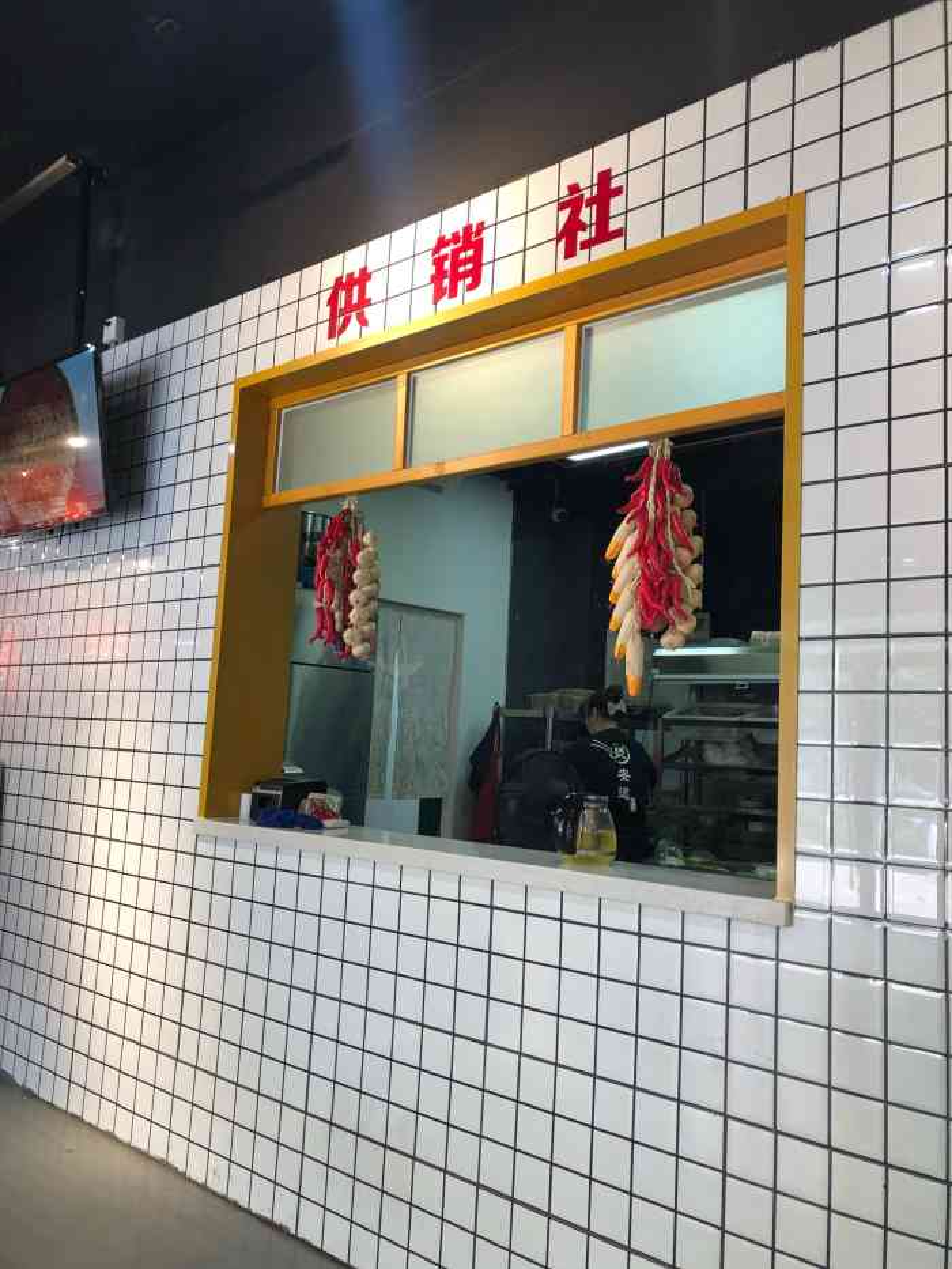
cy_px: 634
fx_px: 1026
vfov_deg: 63.4
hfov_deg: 49.8
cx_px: 476
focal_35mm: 28
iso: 32
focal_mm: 3.99
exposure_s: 1/33
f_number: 1.8
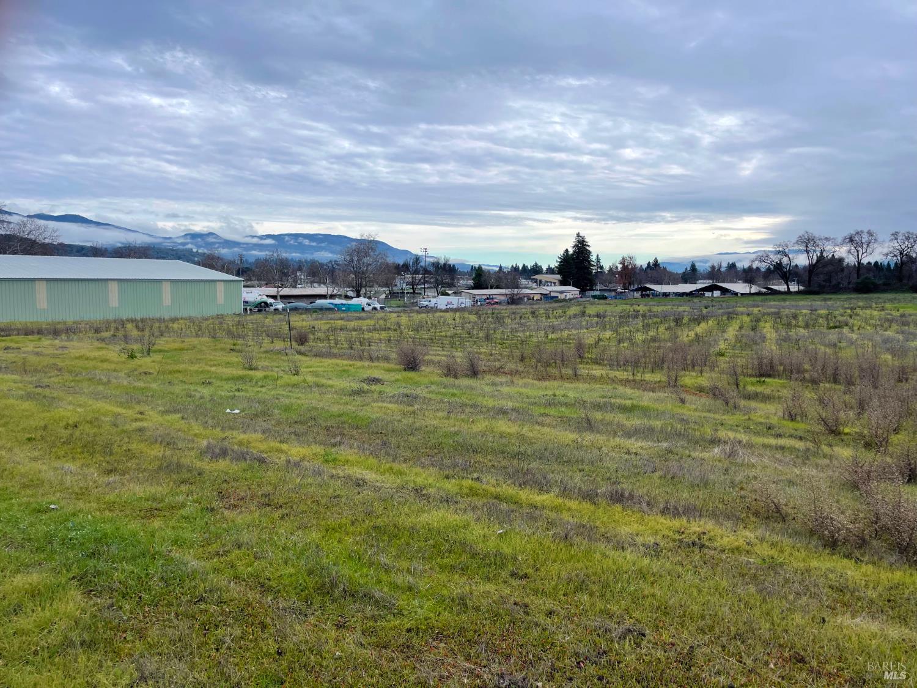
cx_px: 458
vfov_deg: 54.9
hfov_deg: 69.4
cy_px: 344
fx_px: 662
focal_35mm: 25
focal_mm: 5.1
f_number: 1.6
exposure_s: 1/1795
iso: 32
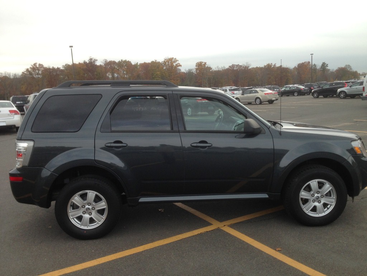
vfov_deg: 42.9
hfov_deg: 55.4
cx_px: 184
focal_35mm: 33
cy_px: 138
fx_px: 350
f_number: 2.4
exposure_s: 1/274
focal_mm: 4.13
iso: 50
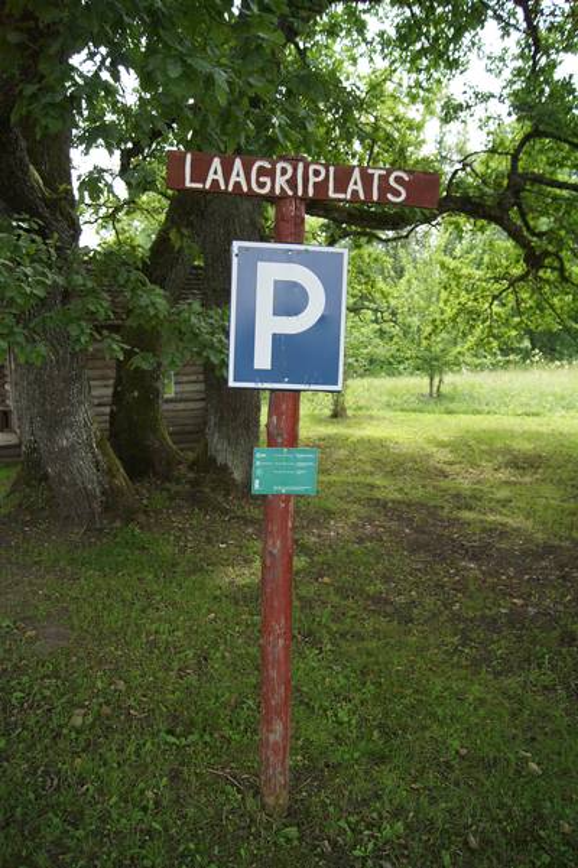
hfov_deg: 47.9
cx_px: 289
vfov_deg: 67.4
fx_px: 651
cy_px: 434
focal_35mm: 27
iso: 100
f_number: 4
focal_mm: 18
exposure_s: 1/125
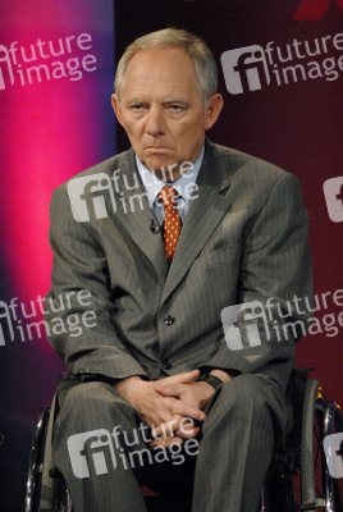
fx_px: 5768
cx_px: 172
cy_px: 256
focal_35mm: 405
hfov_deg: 3.4
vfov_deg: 5.1
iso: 1250
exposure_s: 1/100
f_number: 5.6
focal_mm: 270
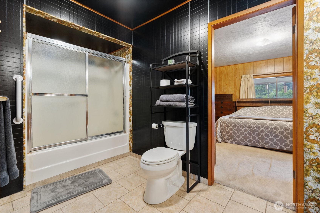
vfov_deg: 73.7
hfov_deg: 96.7
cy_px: 106
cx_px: 160
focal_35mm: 16
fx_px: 142
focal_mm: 16
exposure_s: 3.2
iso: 320
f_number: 8
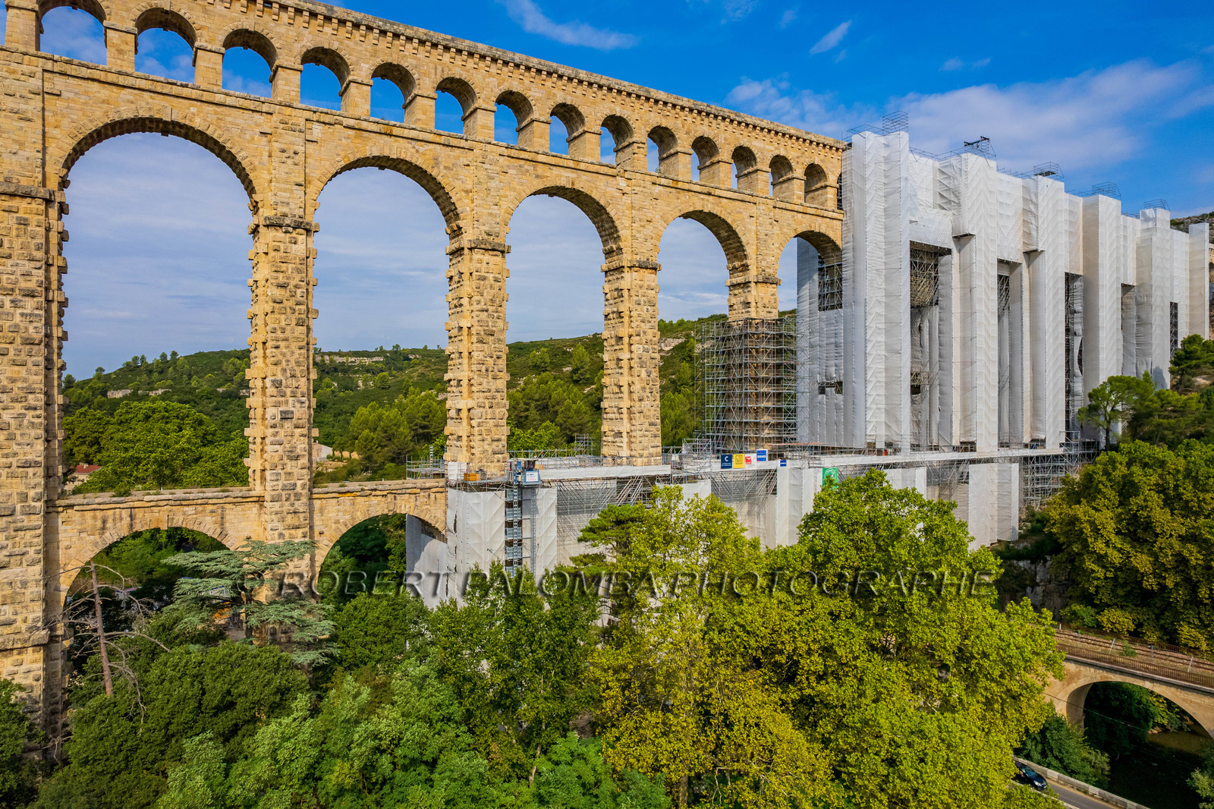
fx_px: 742
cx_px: 607
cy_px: 404
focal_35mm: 22
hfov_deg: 78.6
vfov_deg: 57.2
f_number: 2.8
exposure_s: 1/3200
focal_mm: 8.4
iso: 100
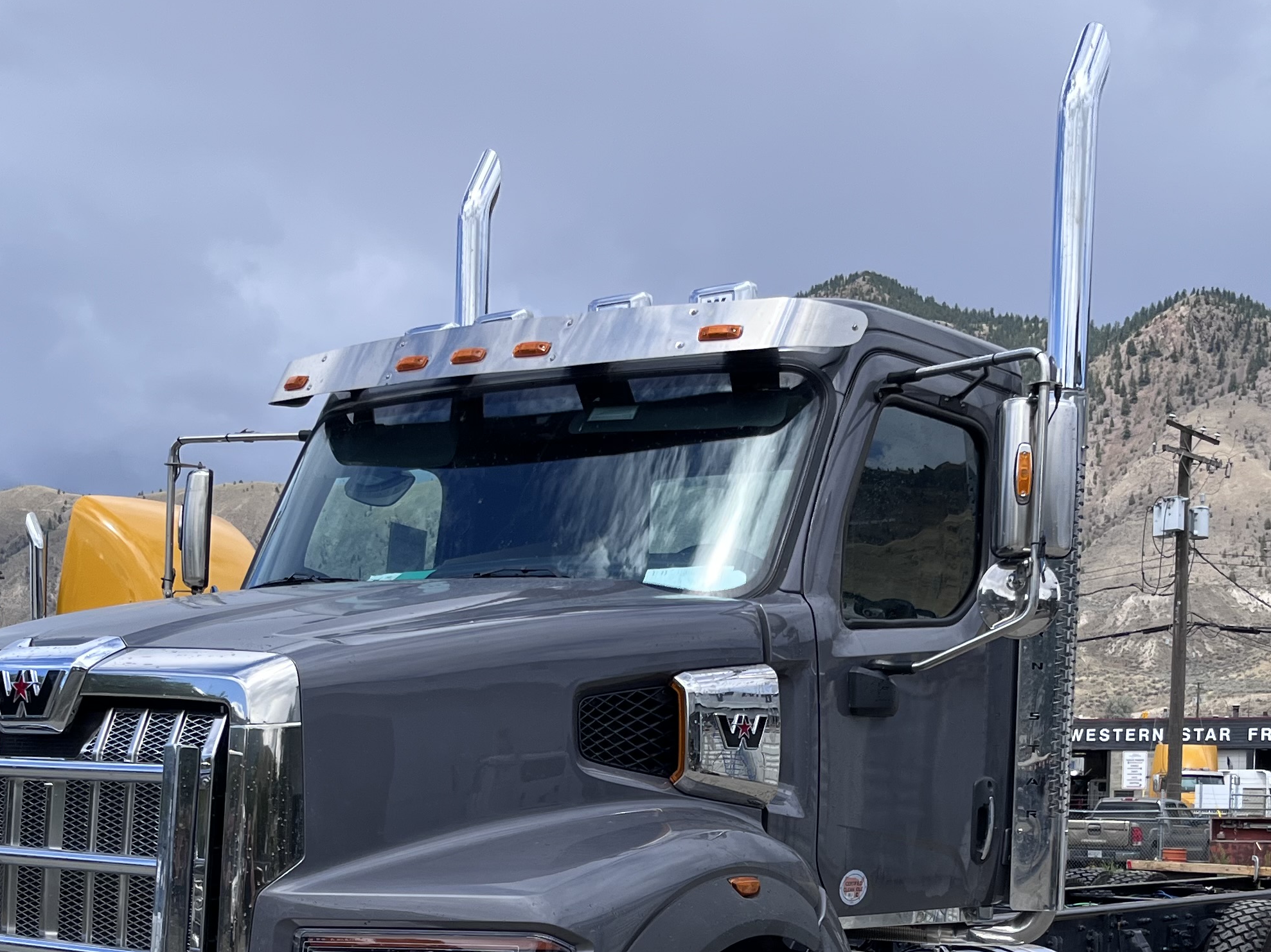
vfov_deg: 26.5
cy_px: 870
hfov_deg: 36.2
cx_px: 603
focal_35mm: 53
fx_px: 1946
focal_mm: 5.1
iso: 50
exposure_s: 1/3135
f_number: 1.6
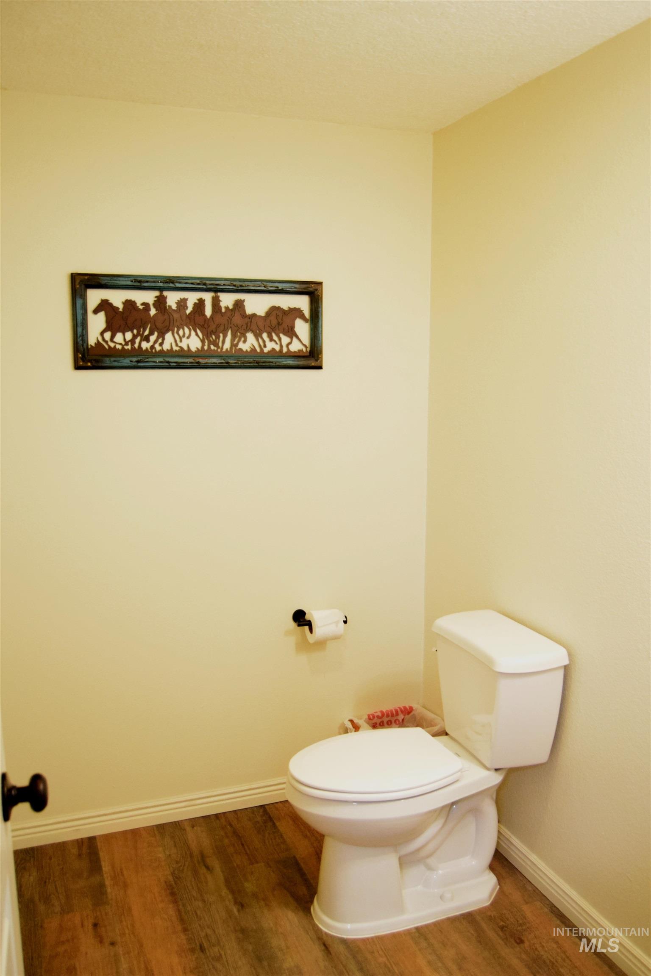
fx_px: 773
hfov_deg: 45.7
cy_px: 488
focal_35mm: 28
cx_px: 326
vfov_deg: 64.6
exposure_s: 1/60
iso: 4000
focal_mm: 19
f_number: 3.5
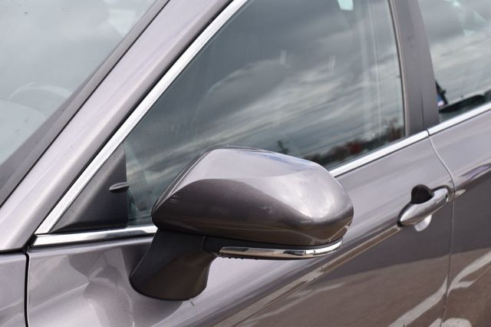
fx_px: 920
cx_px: 246
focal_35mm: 68
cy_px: 164
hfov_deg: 29.9
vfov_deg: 20.1
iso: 200
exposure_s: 1/200
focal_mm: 45
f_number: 6.3
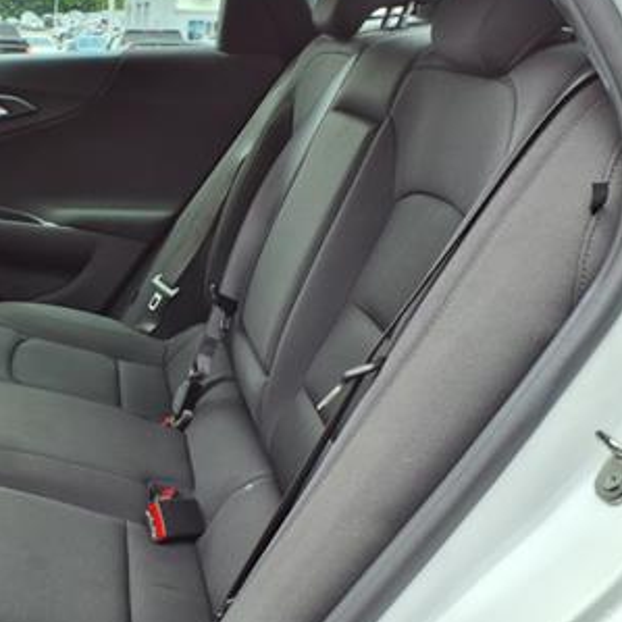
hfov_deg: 32.4
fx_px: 1037
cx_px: 112
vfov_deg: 33.4
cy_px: 304
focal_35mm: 51
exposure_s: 1/357
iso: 40
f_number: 1.9
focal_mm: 3.58
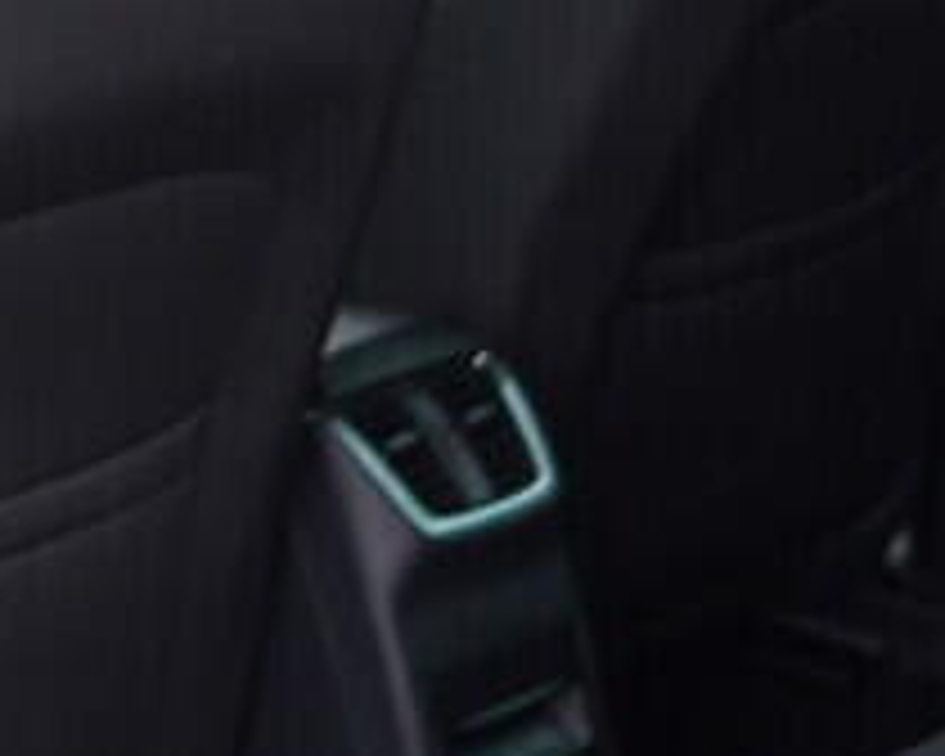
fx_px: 4615
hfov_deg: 11.4
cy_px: 340
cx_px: -306
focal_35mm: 165
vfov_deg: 9.4
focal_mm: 24
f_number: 2.8
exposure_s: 1/40
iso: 160
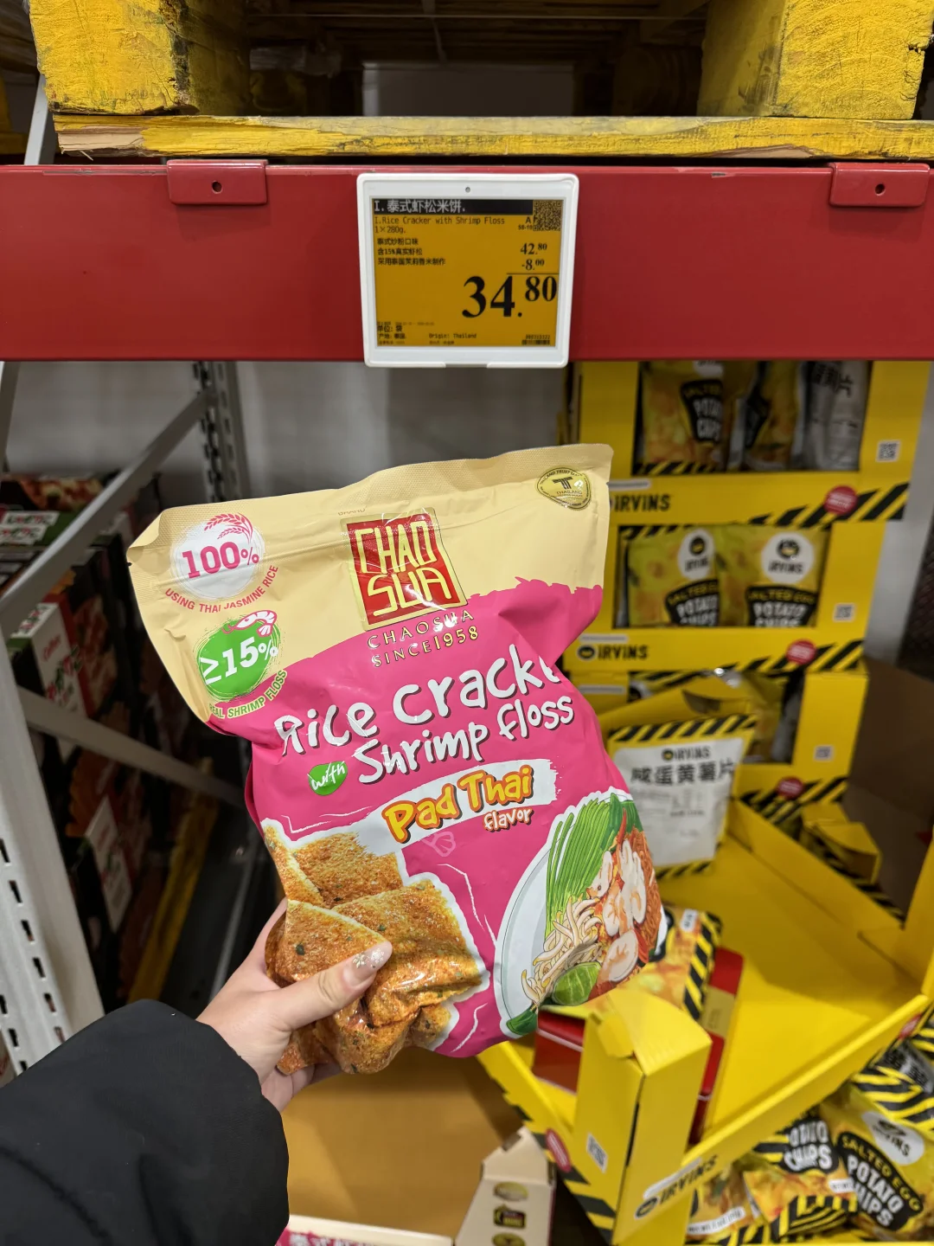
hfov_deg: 56.8
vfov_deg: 71.6
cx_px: 467
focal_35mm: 24
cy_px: 623
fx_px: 863
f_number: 1.78
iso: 160
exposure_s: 1/121
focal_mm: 6.76
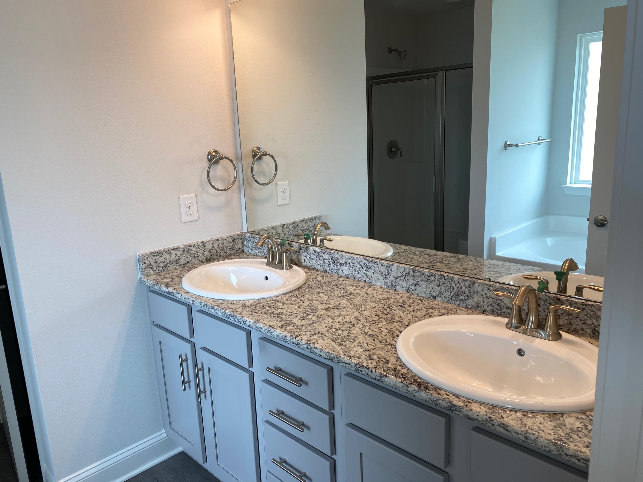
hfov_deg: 67.3
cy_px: 241
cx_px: 322
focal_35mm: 26
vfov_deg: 53.1
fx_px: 483
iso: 32
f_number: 1.8
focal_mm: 4.25
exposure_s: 1/125
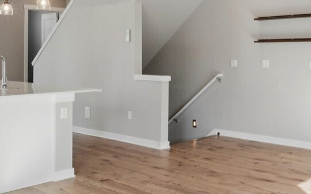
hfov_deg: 39.1
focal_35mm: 48
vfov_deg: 26.6
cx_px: 276
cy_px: 54
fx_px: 407
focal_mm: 10
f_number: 9
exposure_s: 1/40
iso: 250
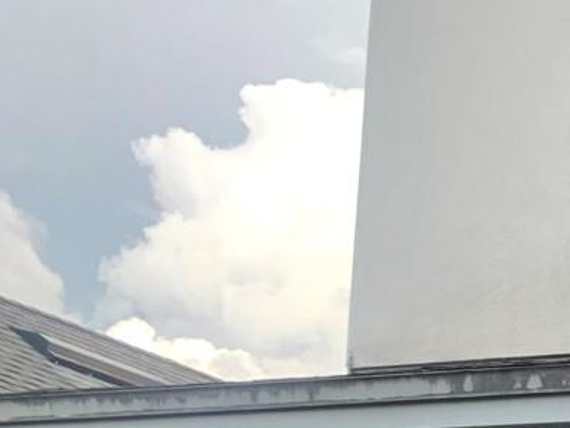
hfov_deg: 15.1
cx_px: 1121
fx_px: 1762
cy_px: 686
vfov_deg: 12.9
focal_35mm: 107
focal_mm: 4.25
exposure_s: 1/122
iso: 25
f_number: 1.8
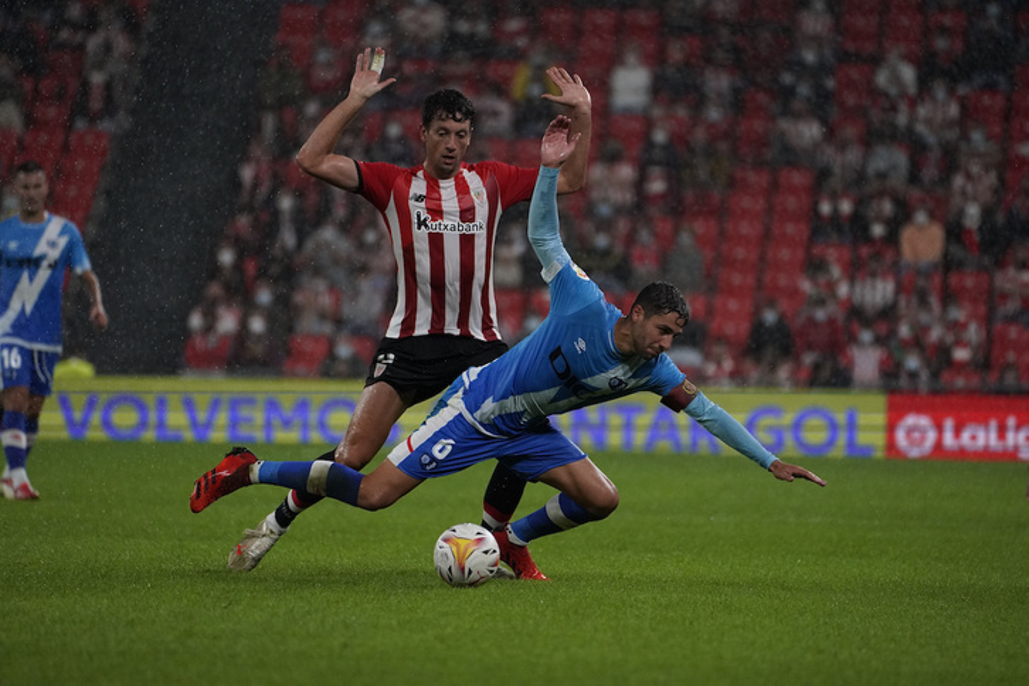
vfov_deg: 3.4
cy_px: 343
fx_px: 11432
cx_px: 514
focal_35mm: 400
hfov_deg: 5.2
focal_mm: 400
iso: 5000
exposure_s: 1/2000
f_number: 5.6
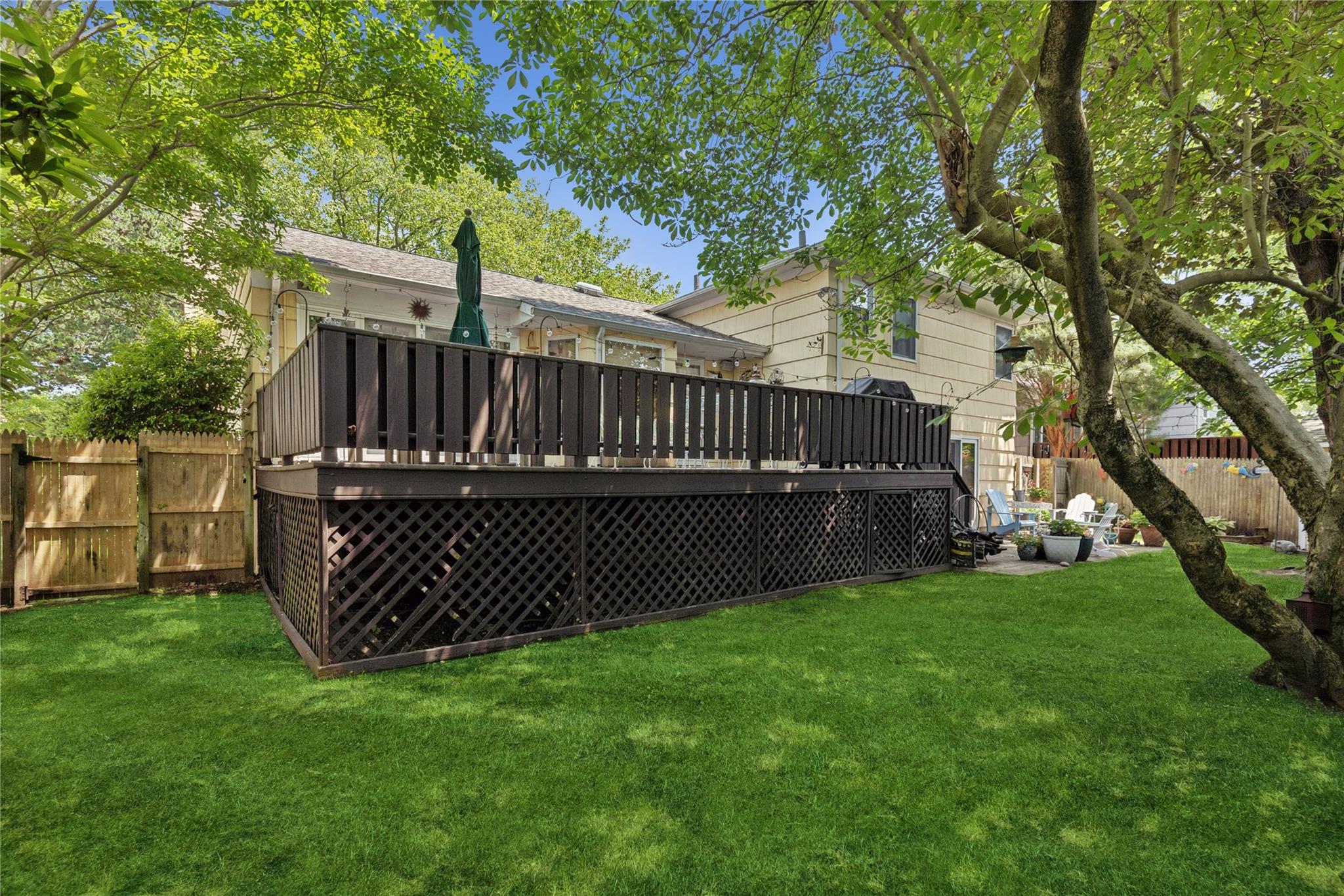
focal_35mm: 16
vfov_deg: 73.8
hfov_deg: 96.7
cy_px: 448
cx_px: 672
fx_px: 597
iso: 200
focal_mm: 16
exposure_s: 1/200
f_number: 9
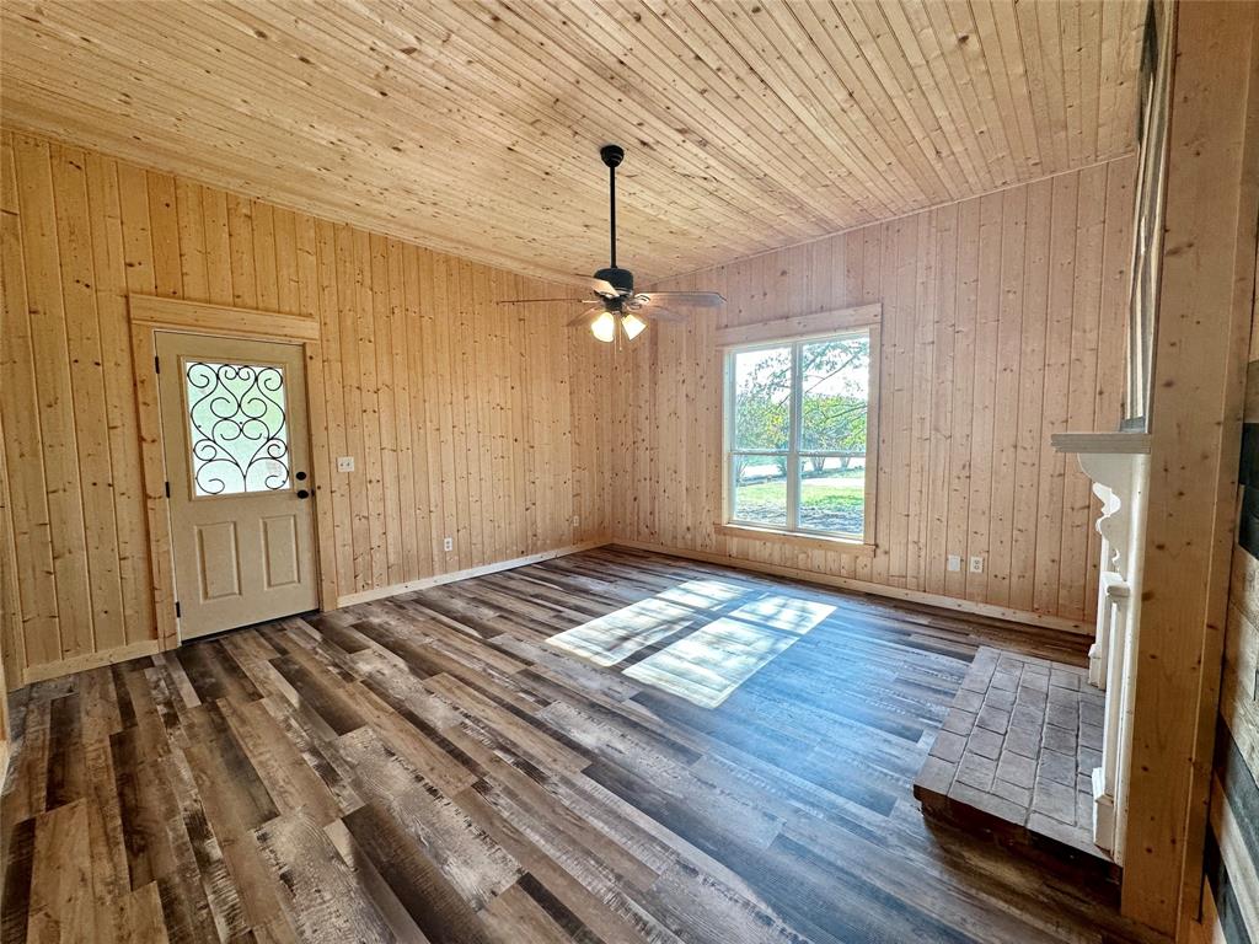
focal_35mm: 14
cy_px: 472
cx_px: 630
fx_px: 509
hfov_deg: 102.1
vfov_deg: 85.7
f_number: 2.2
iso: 64
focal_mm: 2.22
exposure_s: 1/120
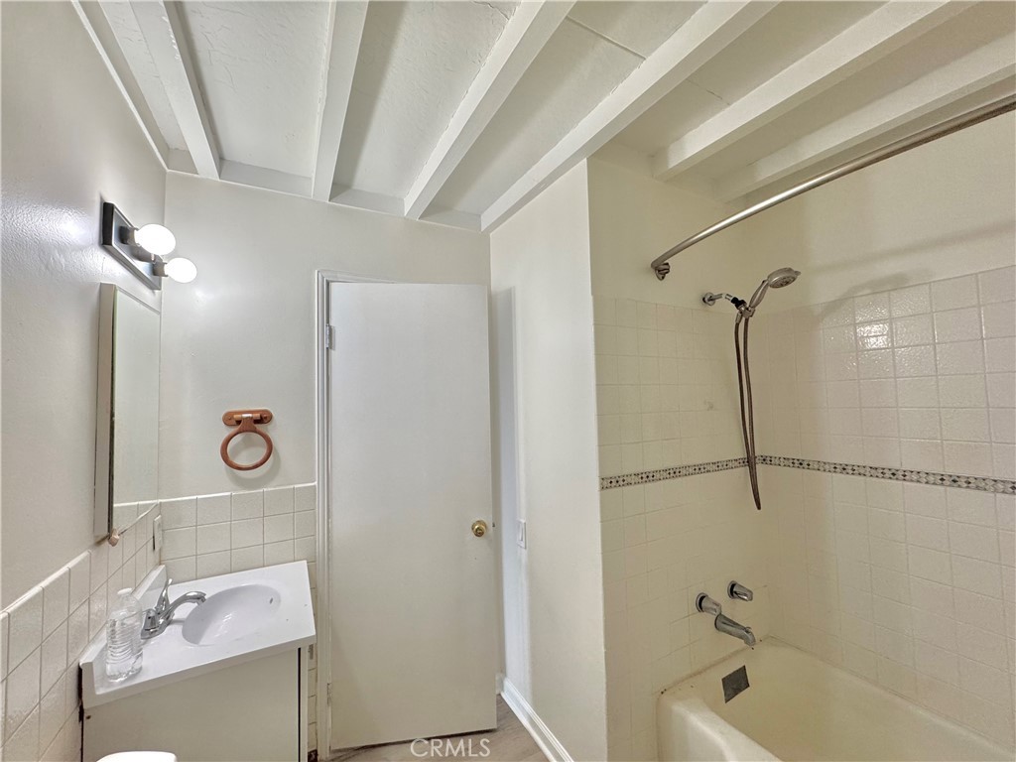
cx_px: 508
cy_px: 381
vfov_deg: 85.7
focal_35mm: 14
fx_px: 411
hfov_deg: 102.1
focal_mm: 2.22
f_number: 2.2
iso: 250
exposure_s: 1/120
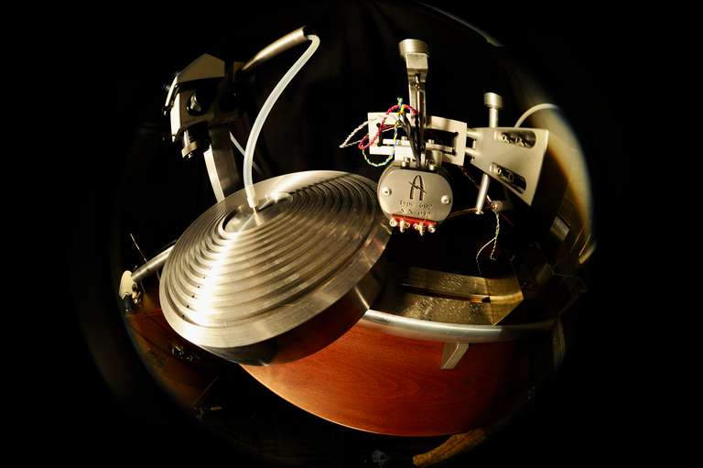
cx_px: 352
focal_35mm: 35
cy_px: 234
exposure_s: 1/15
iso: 1600
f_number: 2.8
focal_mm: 35
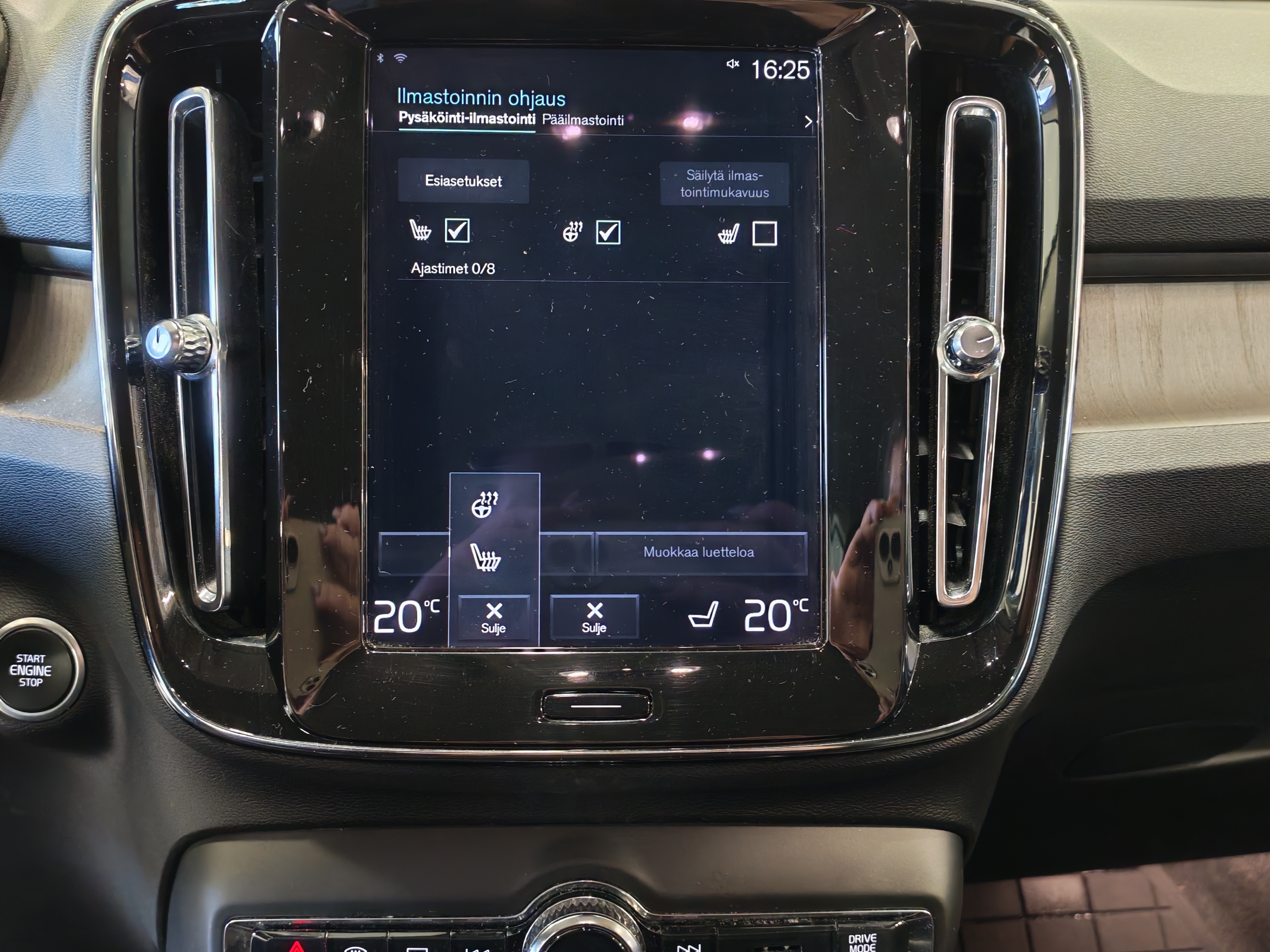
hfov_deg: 51.3
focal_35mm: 36
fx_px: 1321
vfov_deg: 39.6
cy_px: 502
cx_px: 594
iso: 1600
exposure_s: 1/33
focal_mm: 6.12
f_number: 1.9
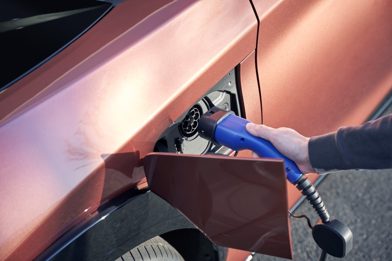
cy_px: 130
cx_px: 196
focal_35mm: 52
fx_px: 565
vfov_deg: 26.1
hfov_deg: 38.2
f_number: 4
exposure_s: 1/160
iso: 100
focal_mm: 51.9
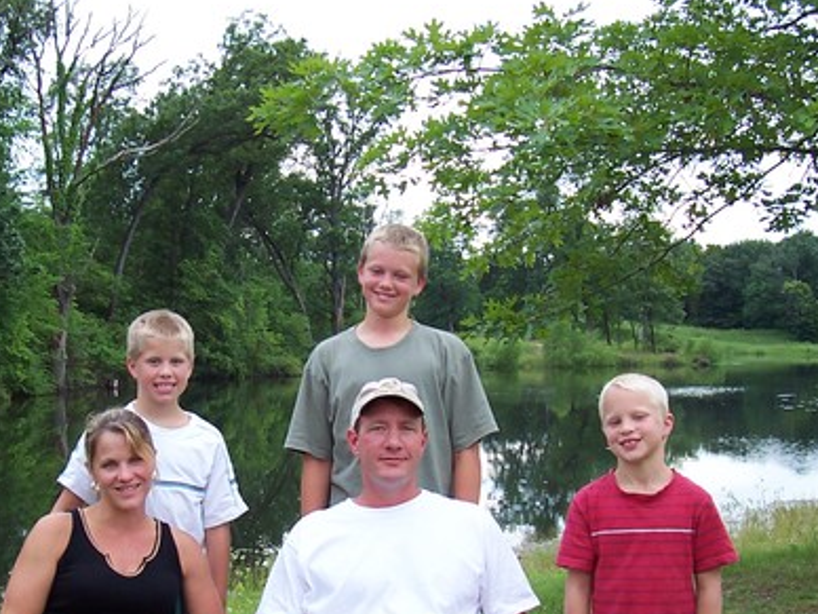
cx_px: 312
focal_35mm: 61
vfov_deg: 23.8
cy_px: 443
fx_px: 1441
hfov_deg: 31.6
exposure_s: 1/125
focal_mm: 5.6
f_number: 2.8
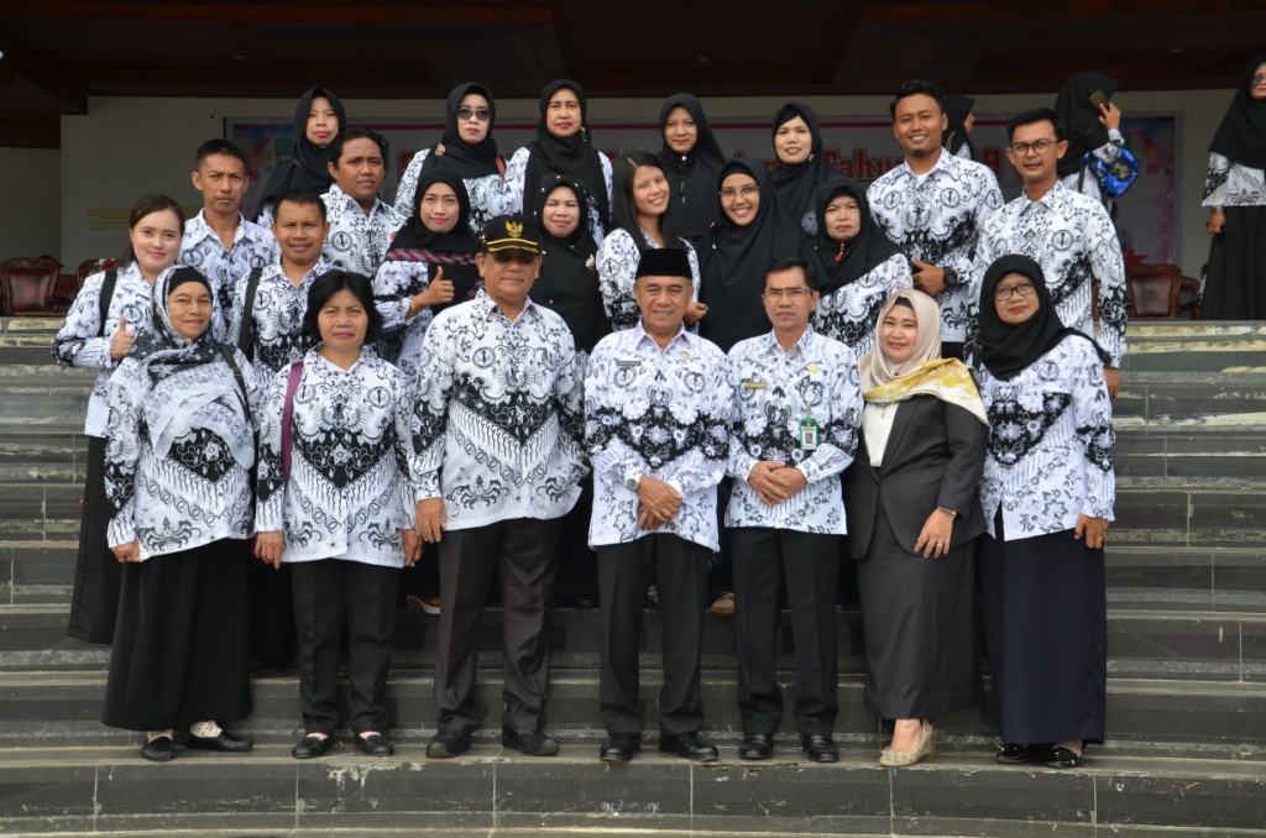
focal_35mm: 51
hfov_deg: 39.0
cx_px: 633
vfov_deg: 26.4
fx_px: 1790
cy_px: 419
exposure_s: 1/250
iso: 180
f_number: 8
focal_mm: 34
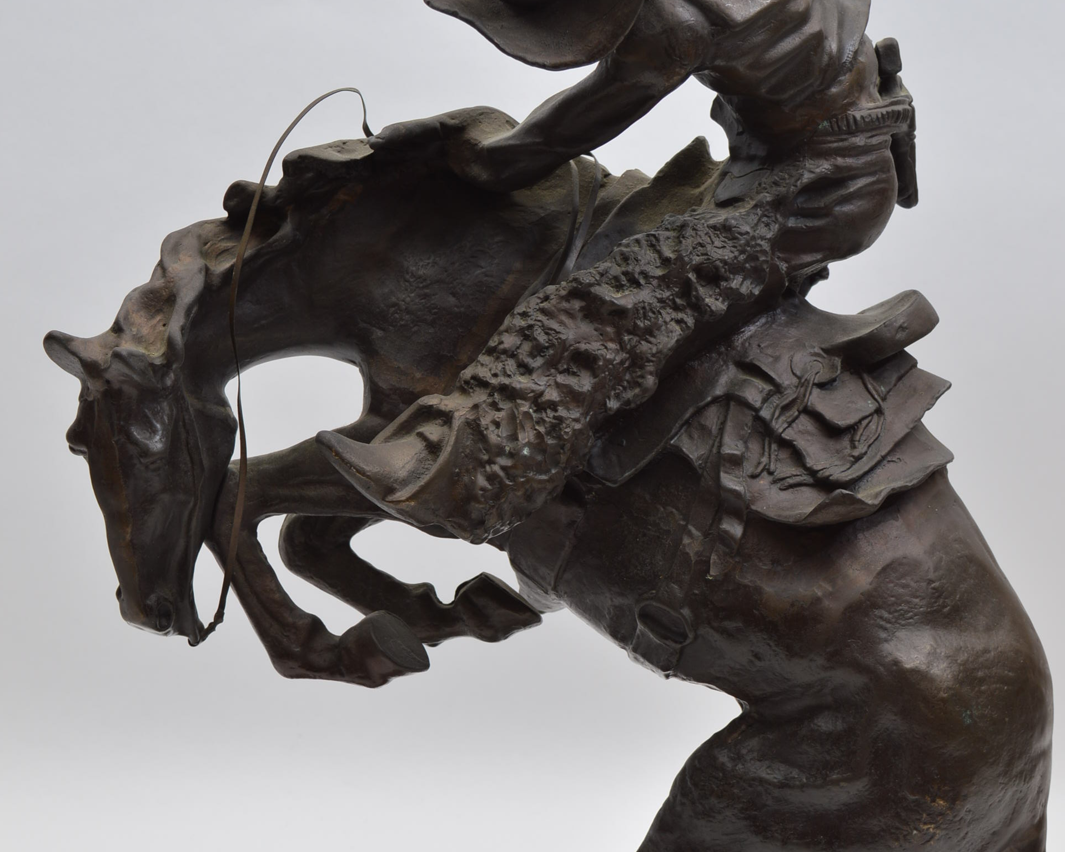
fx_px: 2364
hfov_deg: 25.4
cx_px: 536
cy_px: 572
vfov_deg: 20.4
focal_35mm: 75
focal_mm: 34
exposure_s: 1/80
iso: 100
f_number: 9
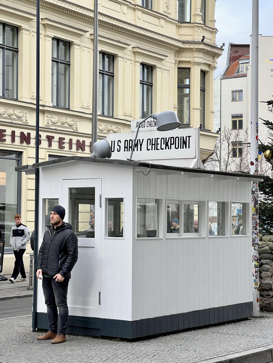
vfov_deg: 25.3
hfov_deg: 19.1
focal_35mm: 77
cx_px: 136
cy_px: 182
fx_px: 810
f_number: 2.8
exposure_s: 1/99
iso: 50
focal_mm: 9
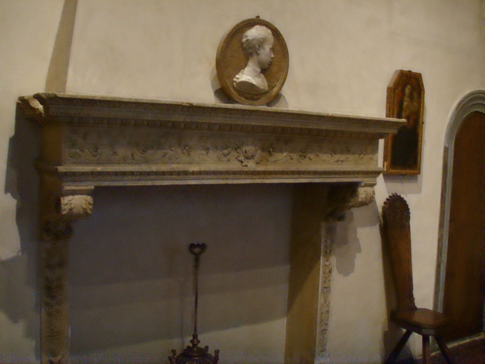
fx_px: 546
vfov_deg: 36.8
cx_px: 242
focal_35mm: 39
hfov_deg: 47.9
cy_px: 182
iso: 150
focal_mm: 6.6
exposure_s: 1/2
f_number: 3.5
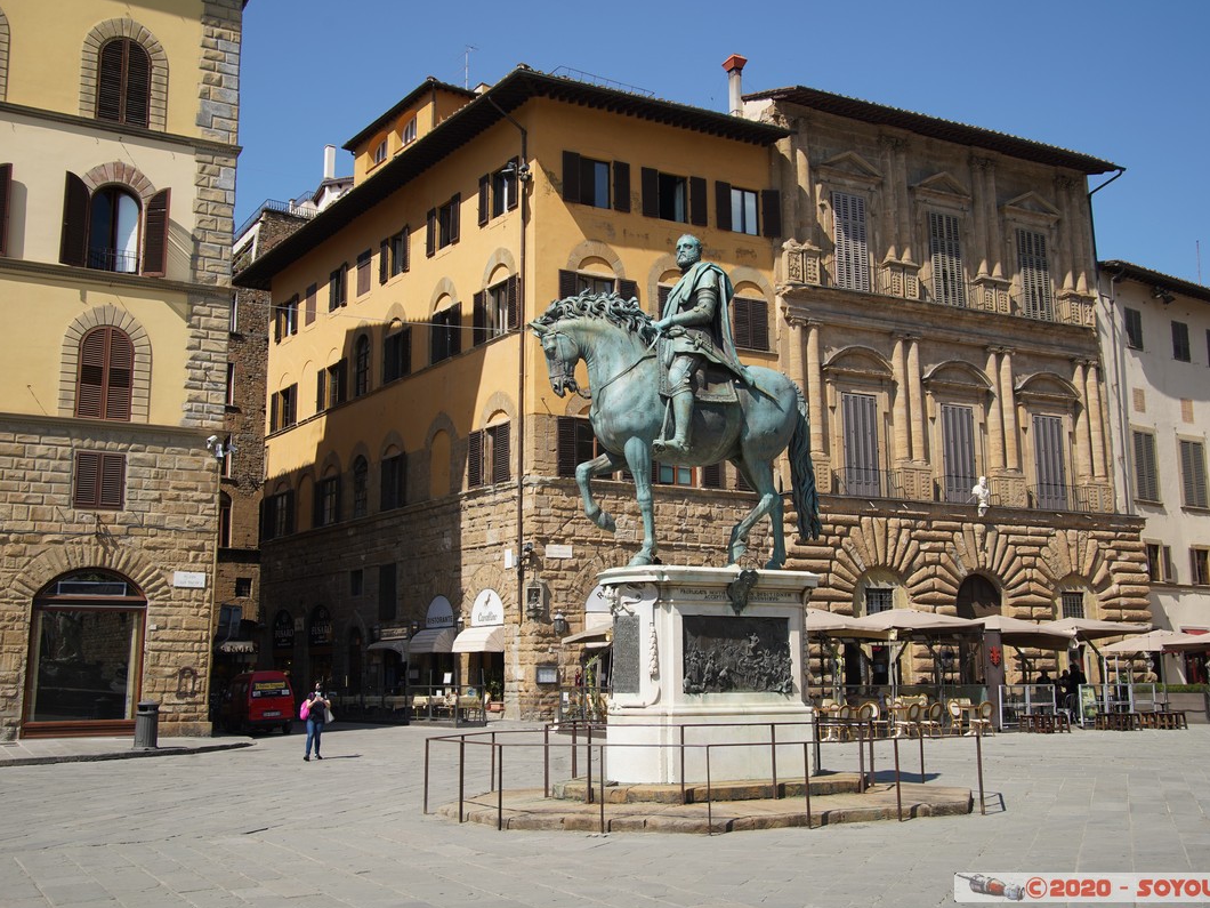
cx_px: 621
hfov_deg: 50.1
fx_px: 1293
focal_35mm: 37
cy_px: 455
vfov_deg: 38.7
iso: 100
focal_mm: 34
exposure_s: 1/250
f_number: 8
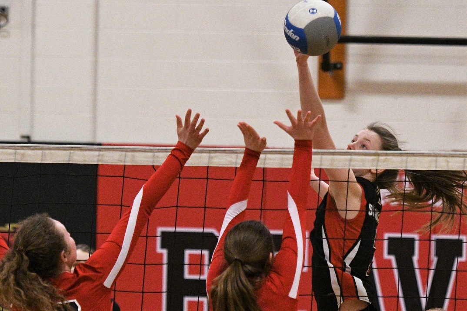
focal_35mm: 168
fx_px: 2179
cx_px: 234
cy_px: 156
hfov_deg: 12.2
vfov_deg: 8.2
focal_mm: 112
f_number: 3.2
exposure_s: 1/1000
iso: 7200
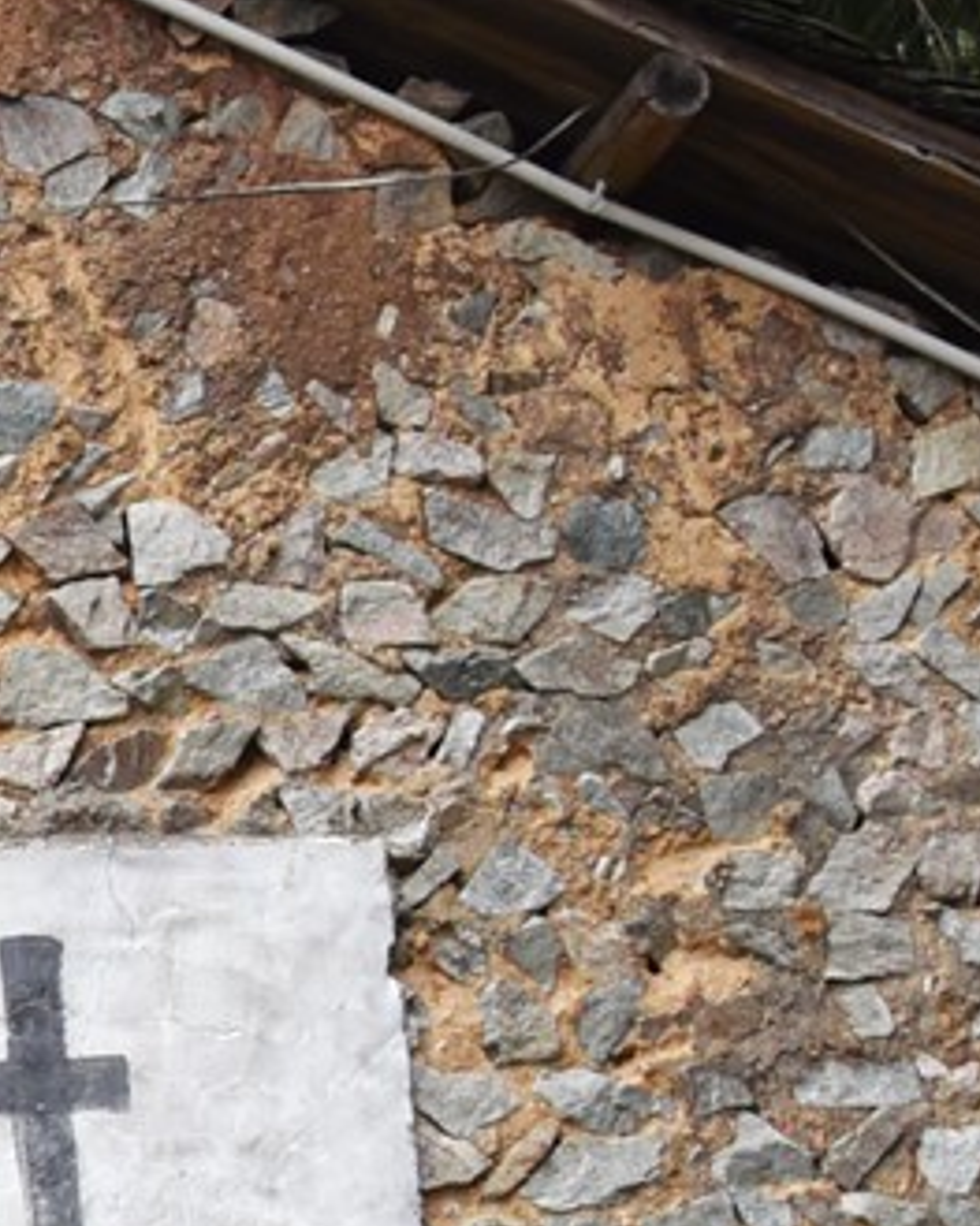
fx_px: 4969
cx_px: -1703
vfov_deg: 13.9
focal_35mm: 137
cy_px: 1142
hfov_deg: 9.4
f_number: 8
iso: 200
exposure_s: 1/250
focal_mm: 24
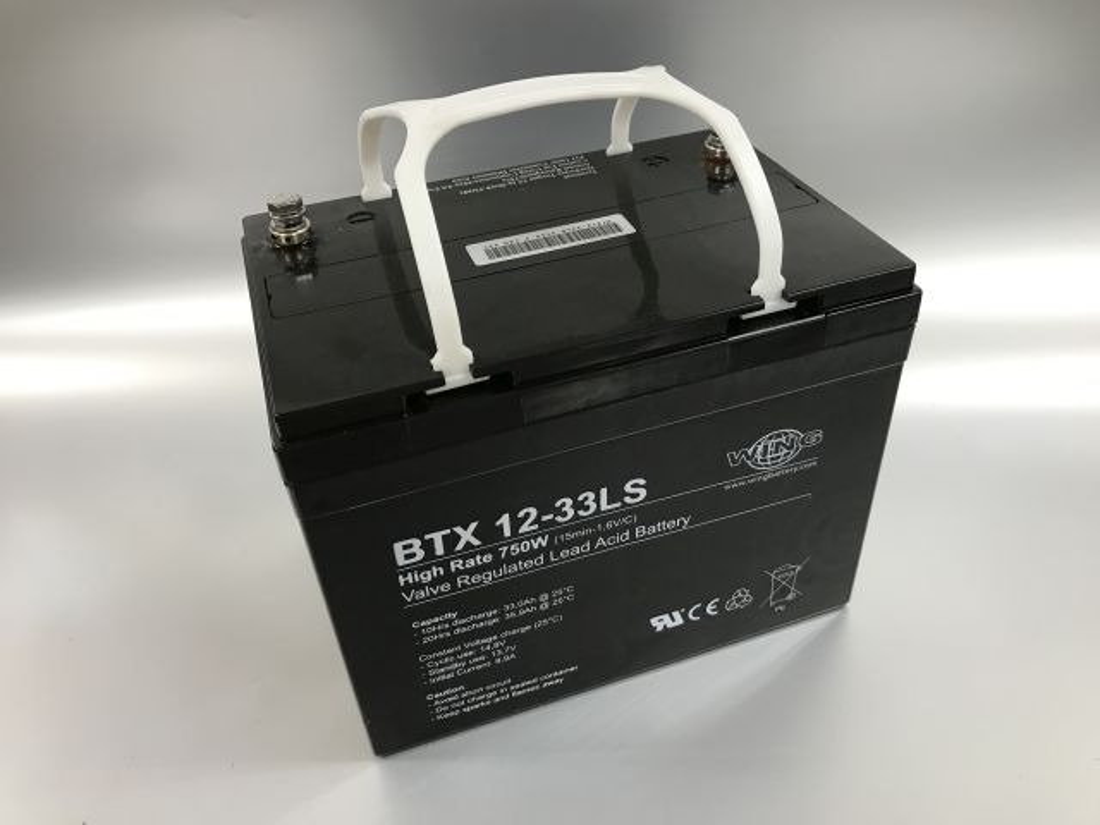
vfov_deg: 49.7
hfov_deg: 63.4
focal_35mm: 28
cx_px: 550
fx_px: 890
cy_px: 412
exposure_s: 1/25
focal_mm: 3.99
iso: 32
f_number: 1.8
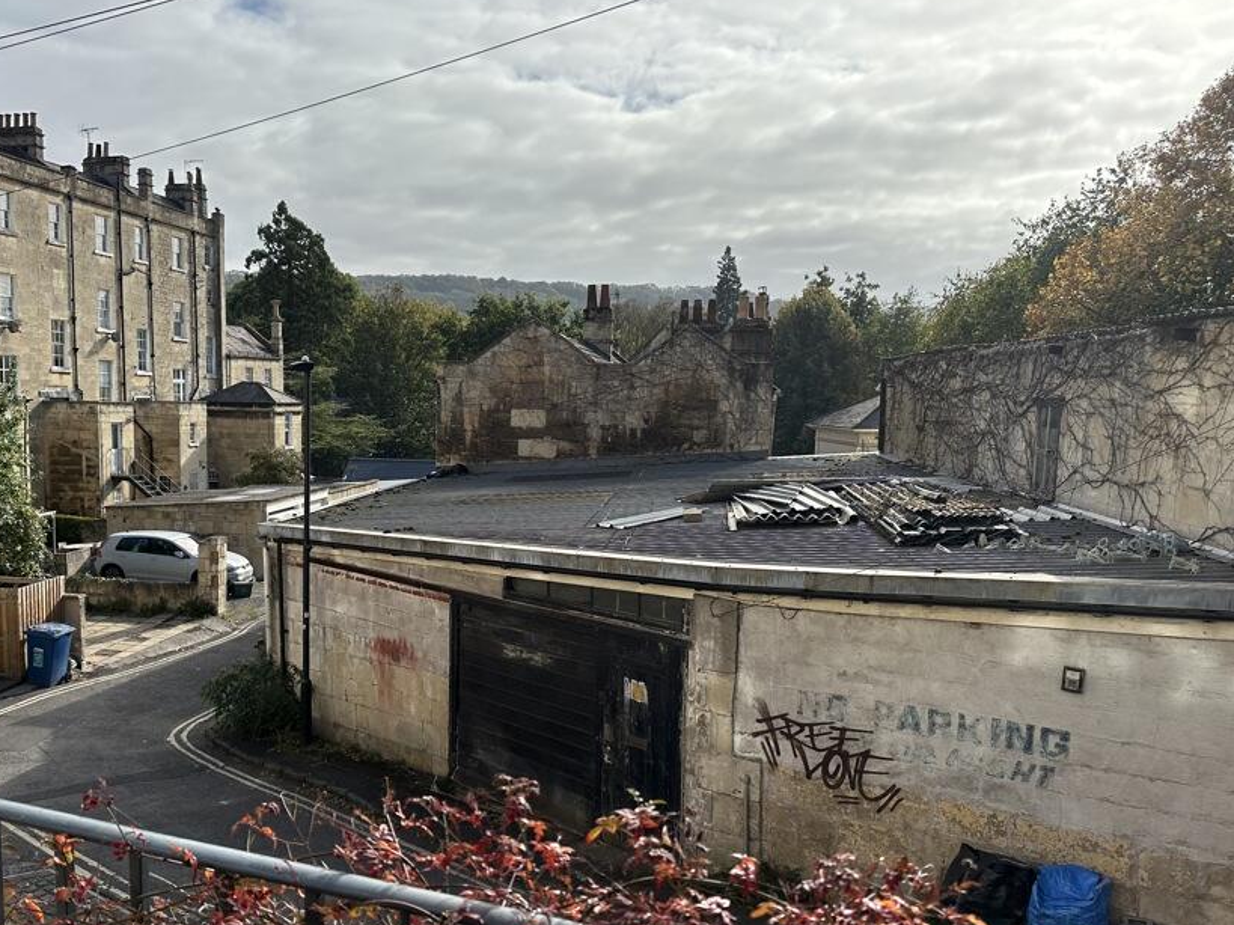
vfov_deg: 46.7
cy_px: 509
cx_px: 466
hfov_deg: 59.2
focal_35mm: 30
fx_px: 1069
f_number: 1.78
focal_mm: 6.86
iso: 80
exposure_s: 1/5848
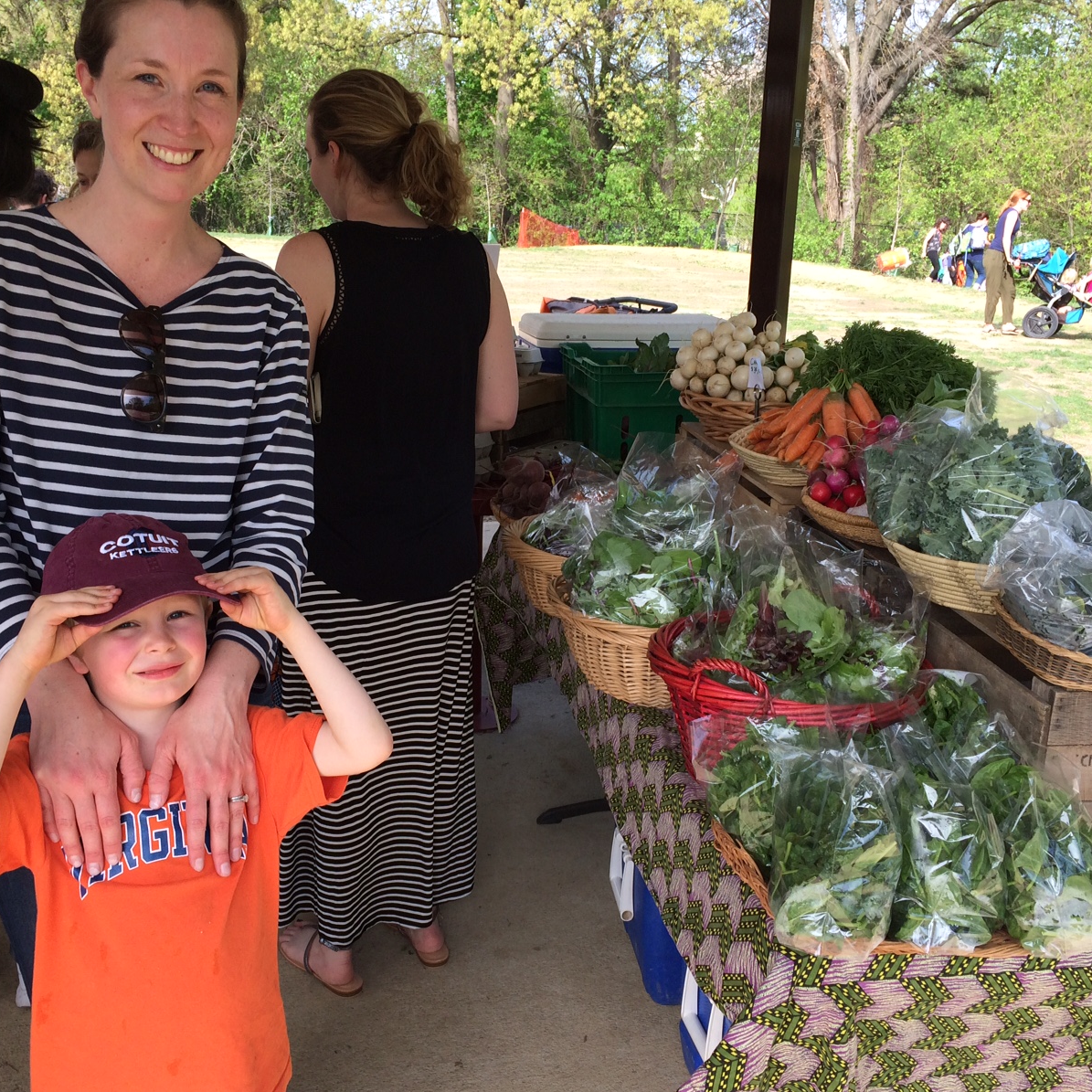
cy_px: 558
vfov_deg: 47.2
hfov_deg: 47.2
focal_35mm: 35
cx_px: 522
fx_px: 1249
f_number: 2.2
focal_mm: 4.15
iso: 32
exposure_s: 1/456
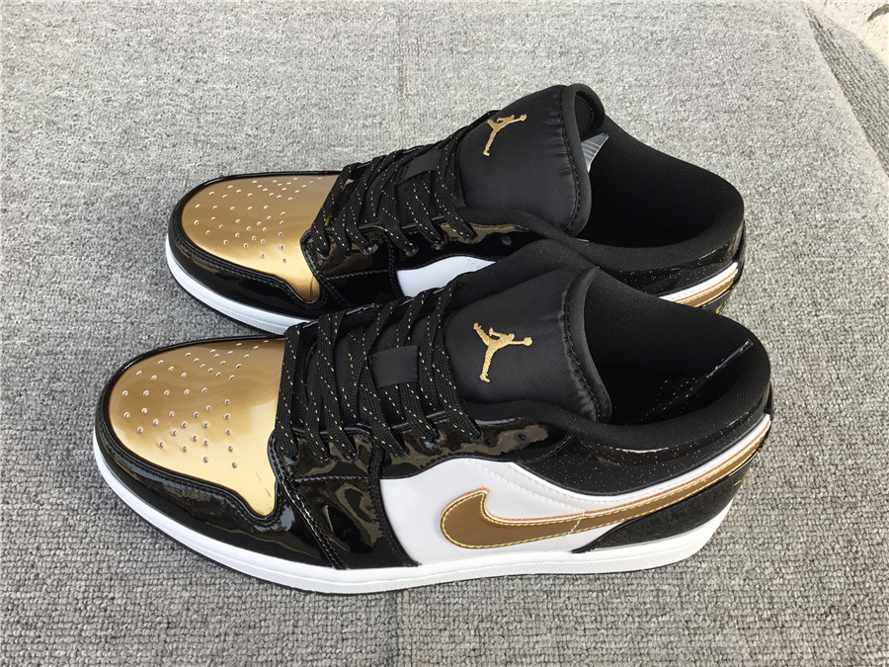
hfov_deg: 58.4
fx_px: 796
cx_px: 444
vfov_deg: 45.4
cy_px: 334
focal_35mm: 31
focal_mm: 3.3
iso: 25
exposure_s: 1/171
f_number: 2.4
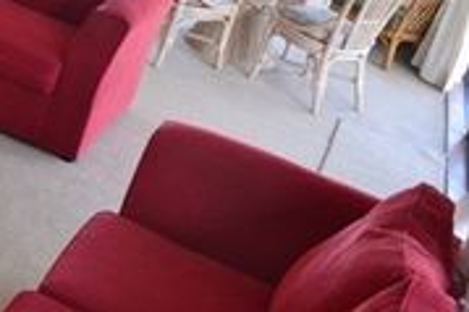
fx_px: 924
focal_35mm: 71
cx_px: -105
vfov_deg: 18.7
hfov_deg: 25.4
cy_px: 12
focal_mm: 18
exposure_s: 1/30
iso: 400
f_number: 7.1
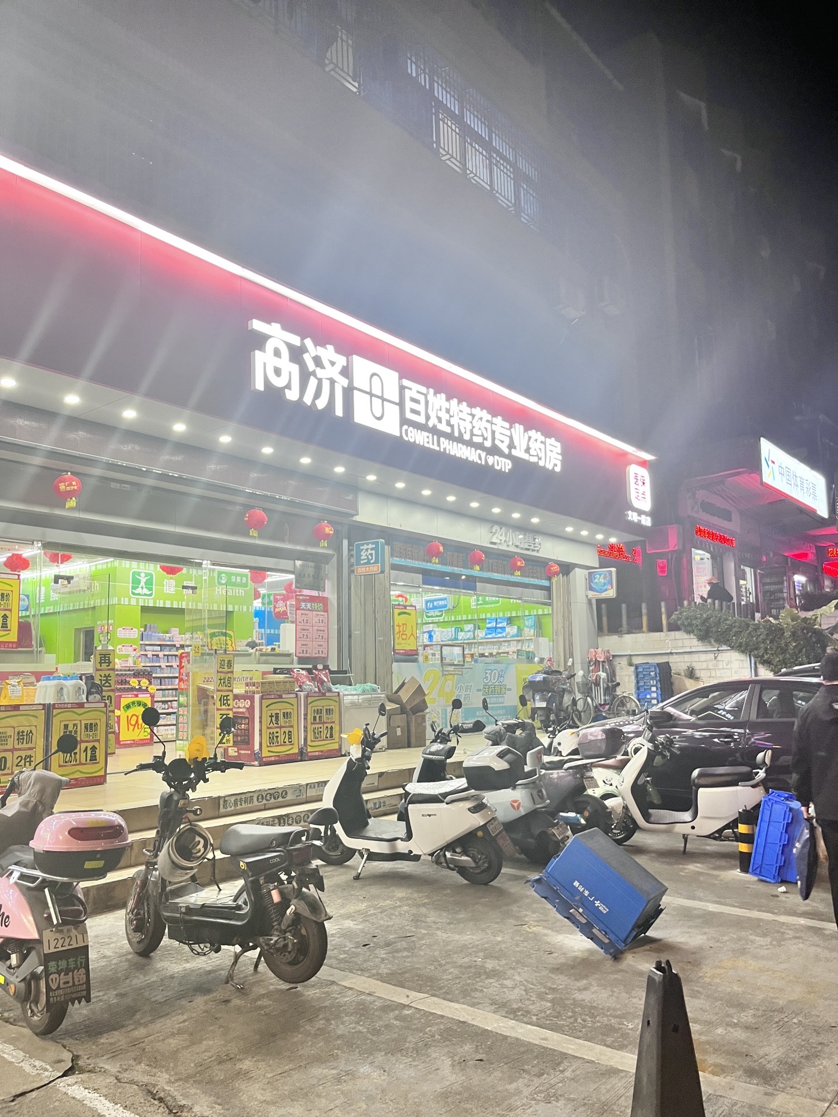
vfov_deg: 67.3
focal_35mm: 26
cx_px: 419
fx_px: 839
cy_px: 558
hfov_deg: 53.1
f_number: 1.6
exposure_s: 1/50
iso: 125
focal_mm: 5.1
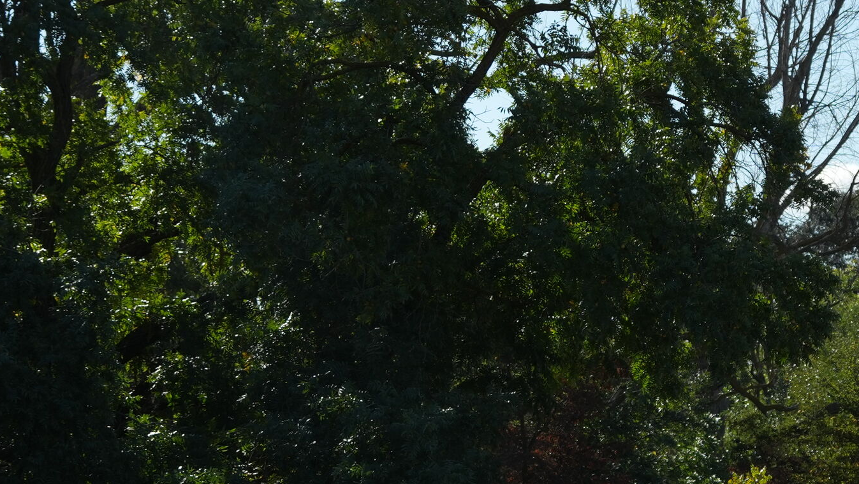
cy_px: 368
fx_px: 3827
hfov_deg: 12.8
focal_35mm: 168
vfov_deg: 7.2
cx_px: 625
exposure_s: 1/1600
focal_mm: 50
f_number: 4.5
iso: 200
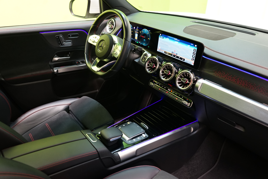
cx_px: 134
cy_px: 90
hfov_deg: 63.7
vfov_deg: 45.0
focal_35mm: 29
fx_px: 216
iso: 1250
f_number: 3.5
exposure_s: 1/30
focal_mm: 29
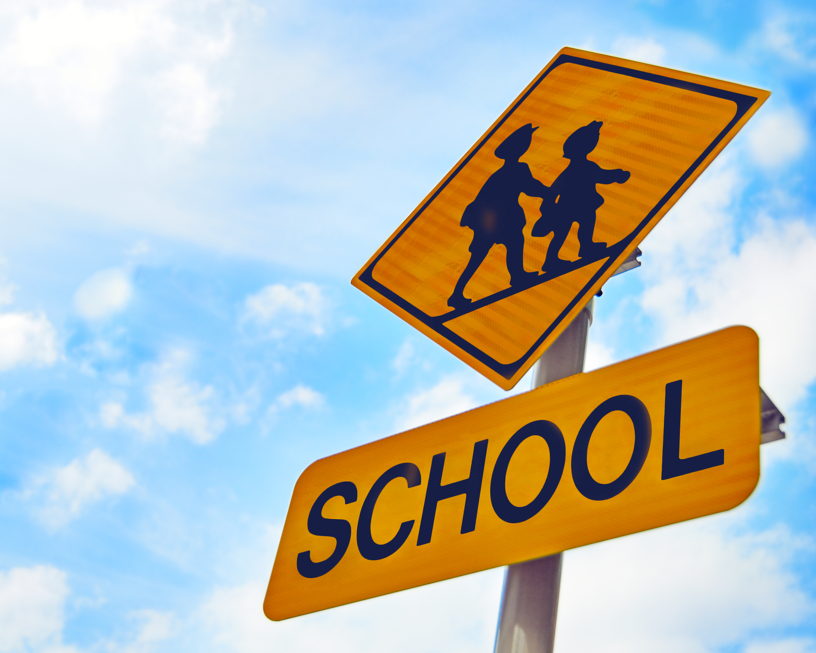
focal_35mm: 55
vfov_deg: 27.6
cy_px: 327
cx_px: 410
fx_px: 1328
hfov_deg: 34.1
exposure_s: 1/800
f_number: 4
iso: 100
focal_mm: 32
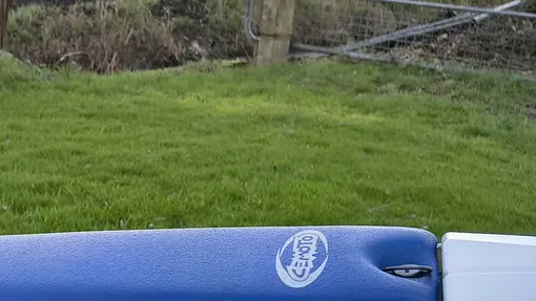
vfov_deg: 14.5
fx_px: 1166
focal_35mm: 82
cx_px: -209
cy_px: 313
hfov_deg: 22.4
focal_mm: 5.56
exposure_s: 1/227
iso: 100
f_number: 1.8
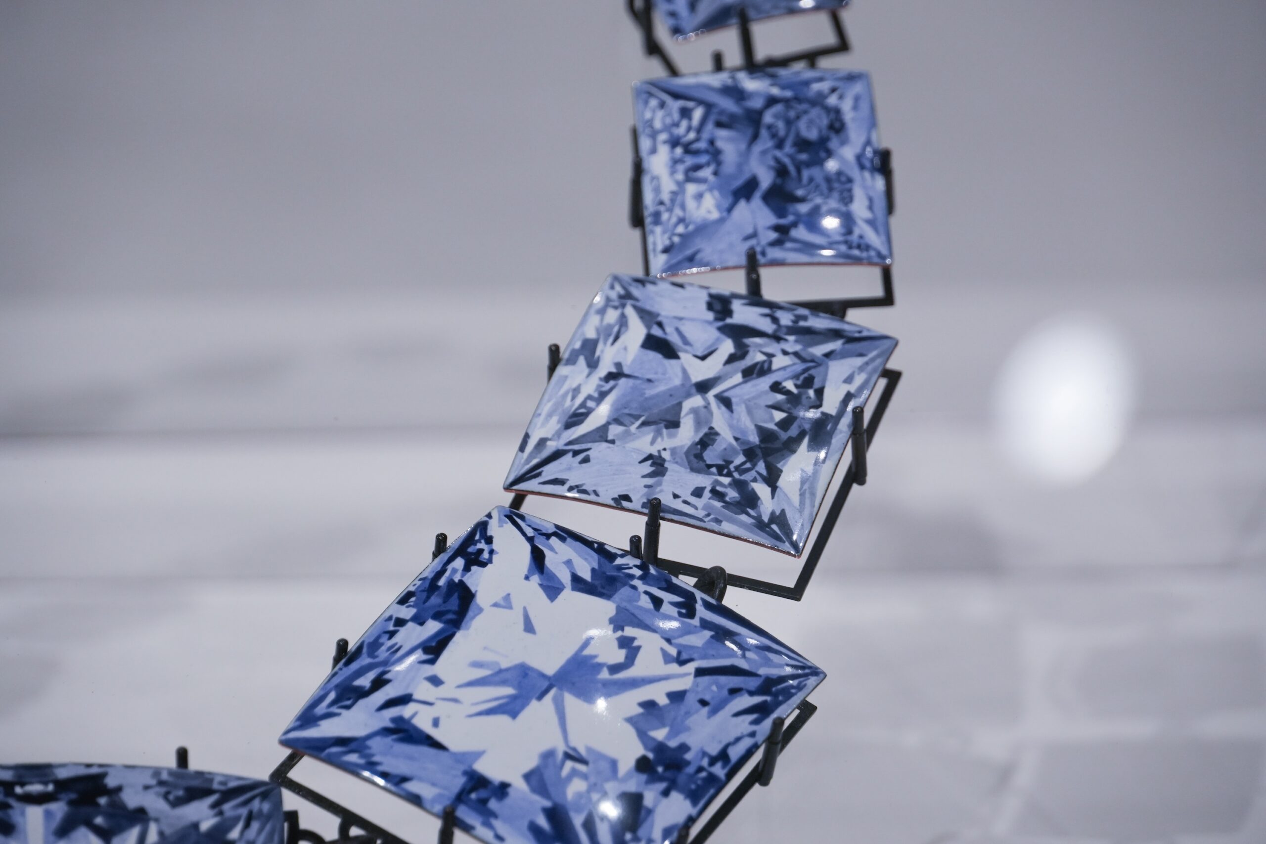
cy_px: 422
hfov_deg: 13.2
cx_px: 633
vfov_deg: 8.8
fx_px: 5486
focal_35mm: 156
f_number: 5.6
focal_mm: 104
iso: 800
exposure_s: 1/60
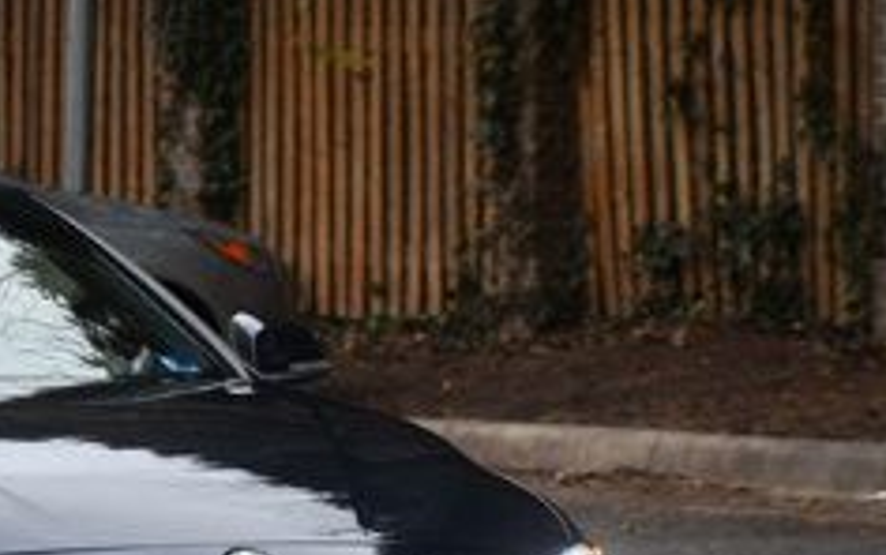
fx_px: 9474
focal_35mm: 392
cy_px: 302
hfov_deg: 5.3
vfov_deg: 3.4
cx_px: -222
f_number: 4.8
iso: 800
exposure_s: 1/160
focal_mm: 95
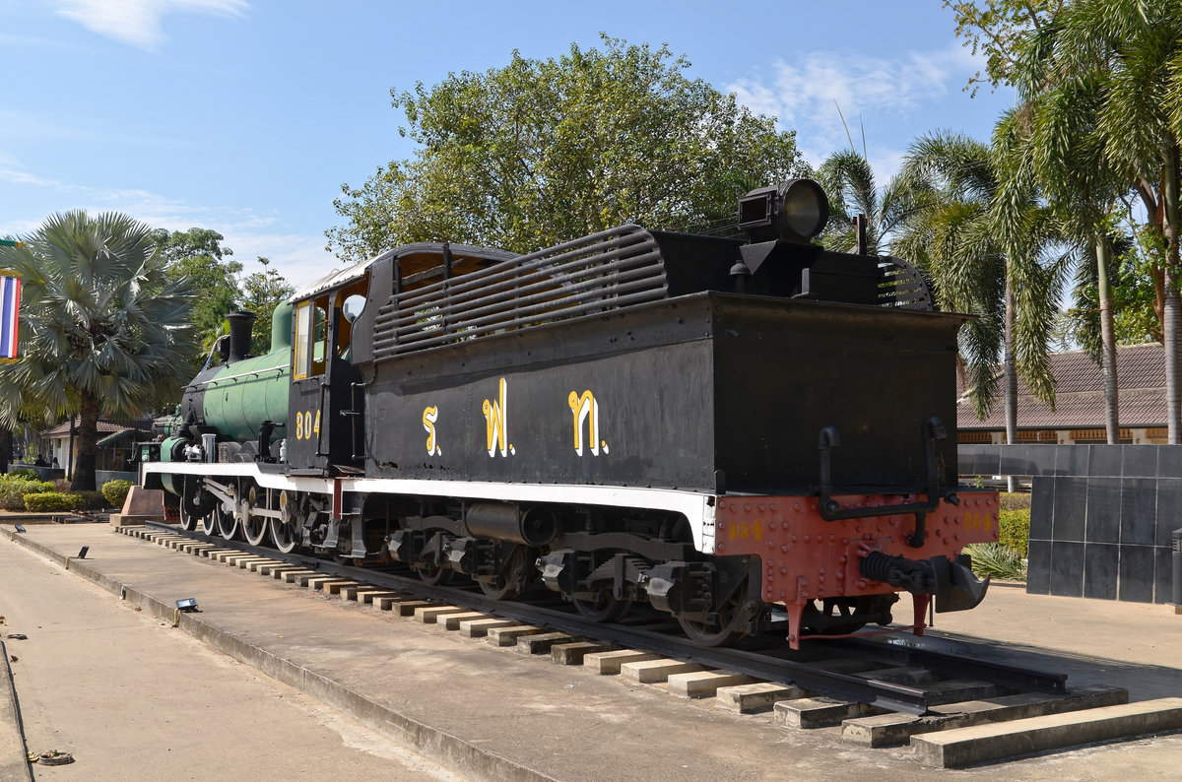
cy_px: 391
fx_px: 1277
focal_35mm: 39
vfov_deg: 34.0
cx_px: 591
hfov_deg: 49.7
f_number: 8
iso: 100
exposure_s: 1/250
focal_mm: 26
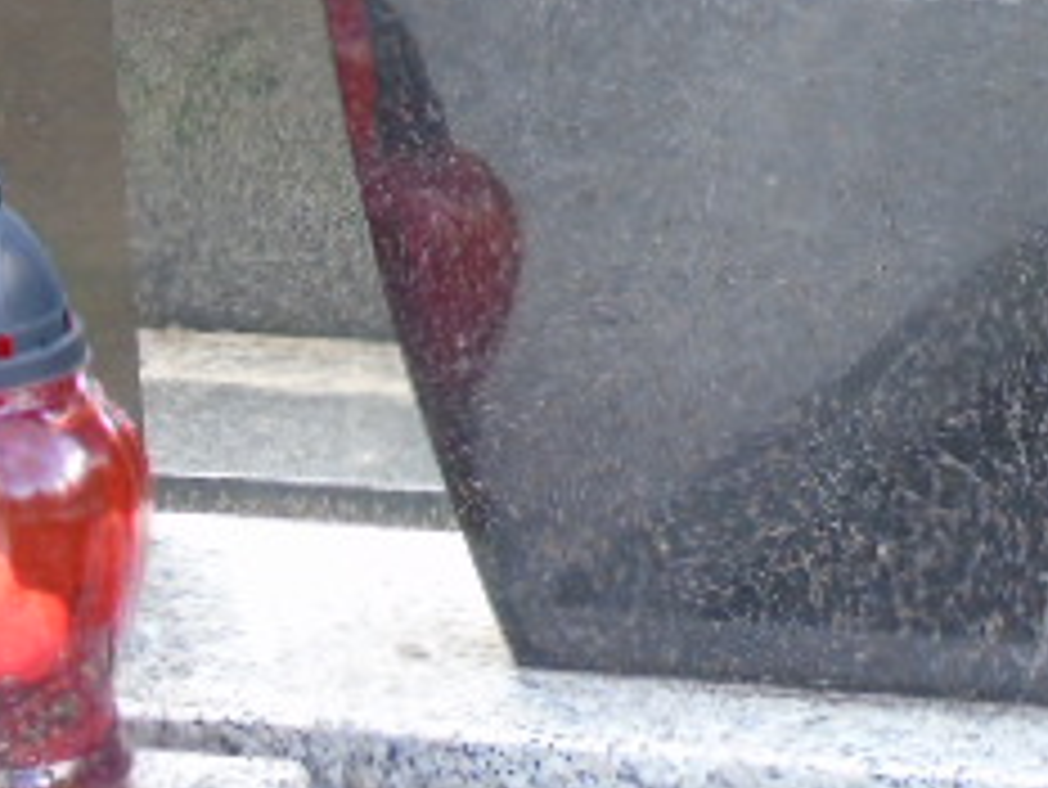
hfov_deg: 5.8
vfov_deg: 4.4
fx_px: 10299
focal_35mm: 340
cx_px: 1192
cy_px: -212
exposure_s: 1/60
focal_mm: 22
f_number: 4.6
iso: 400
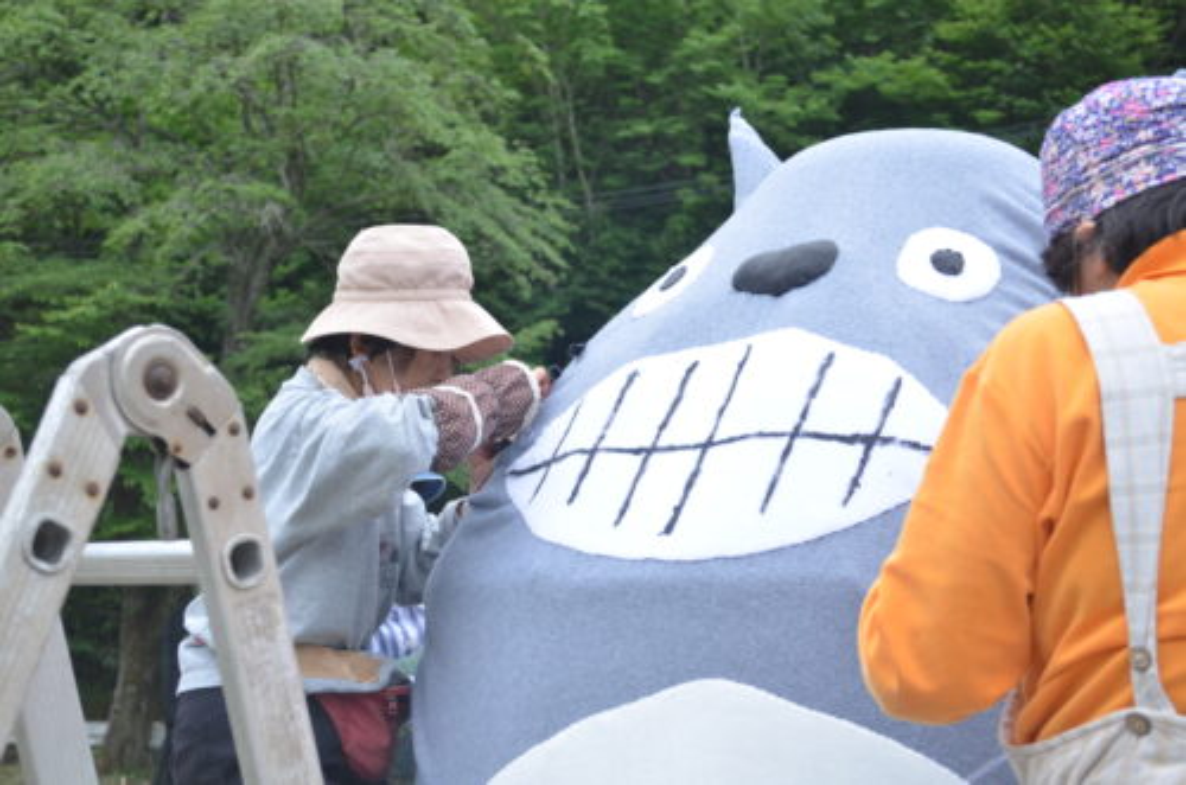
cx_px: 593
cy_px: 392
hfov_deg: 33.5
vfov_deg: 22.5
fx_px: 1972
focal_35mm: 60
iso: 100
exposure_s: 1/80
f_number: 5.3
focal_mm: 40
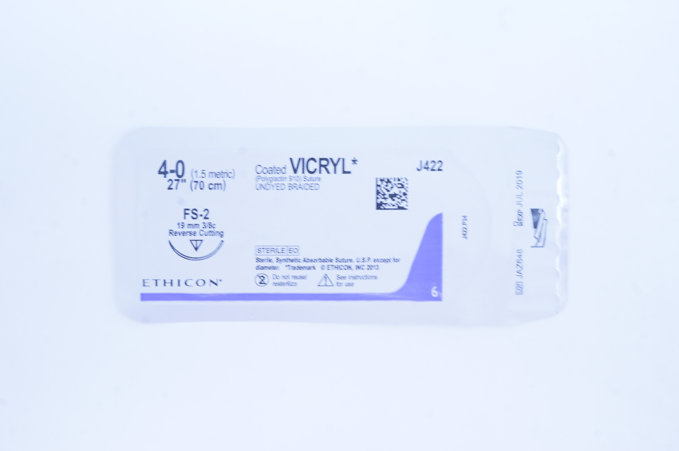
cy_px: 226
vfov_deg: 28.9
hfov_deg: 42.4
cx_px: 340
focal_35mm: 46
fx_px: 876
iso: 400
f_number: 13
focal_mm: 31
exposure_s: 1/10
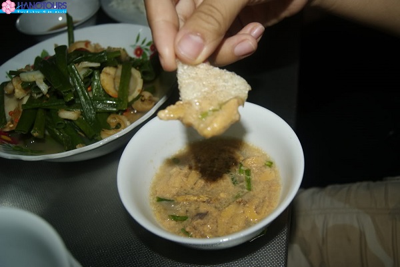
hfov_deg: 57.2
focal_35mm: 33
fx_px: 367
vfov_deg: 40.0
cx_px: 200
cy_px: 134
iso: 200
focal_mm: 22
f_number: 5
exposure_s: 1/60
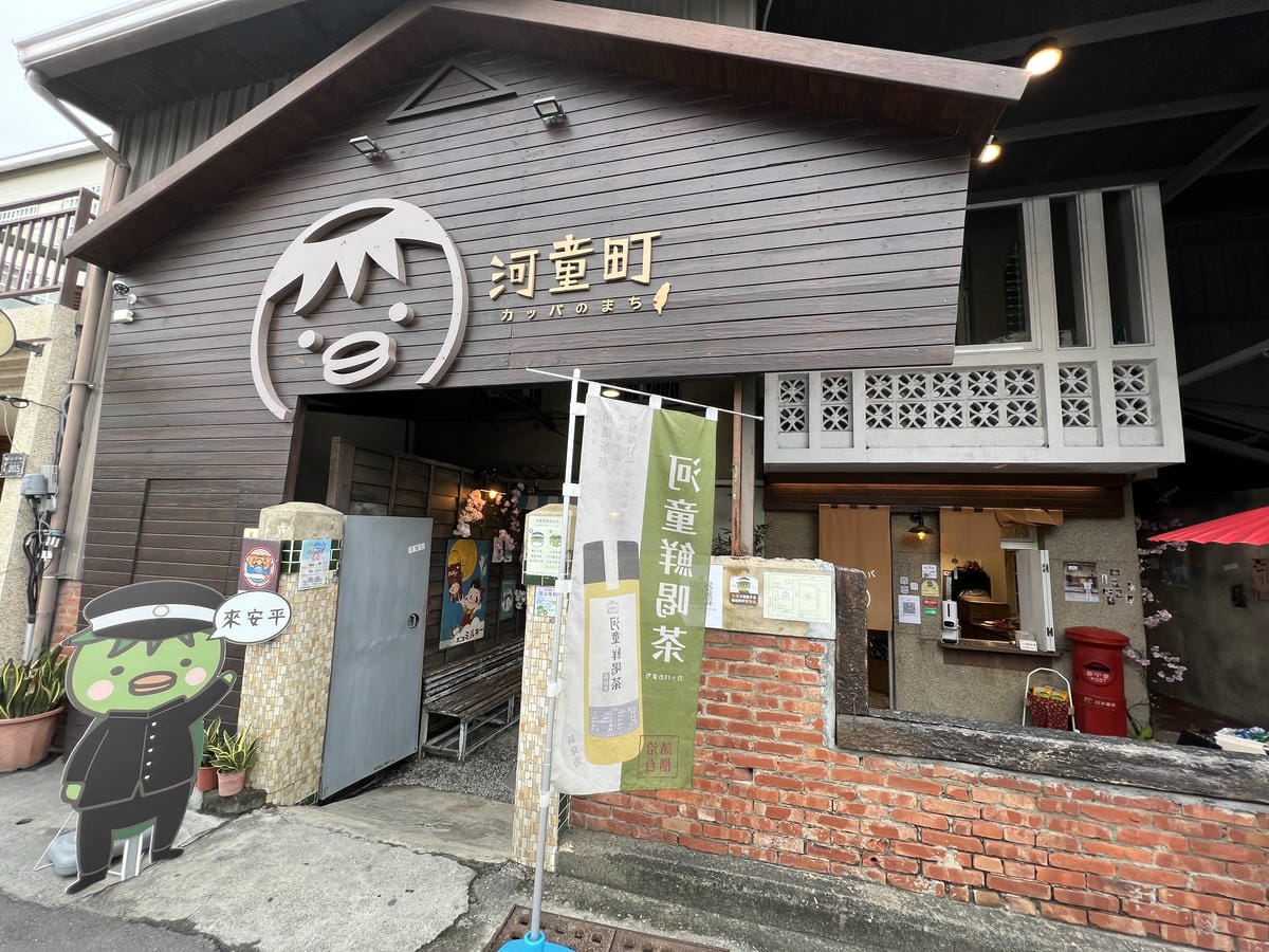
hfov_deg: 106.2
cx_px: 634
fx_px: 477
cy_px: 476
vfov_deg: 89.9
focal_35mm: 13
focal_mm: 1.57
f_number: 1.8
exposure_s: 1/139
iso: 32
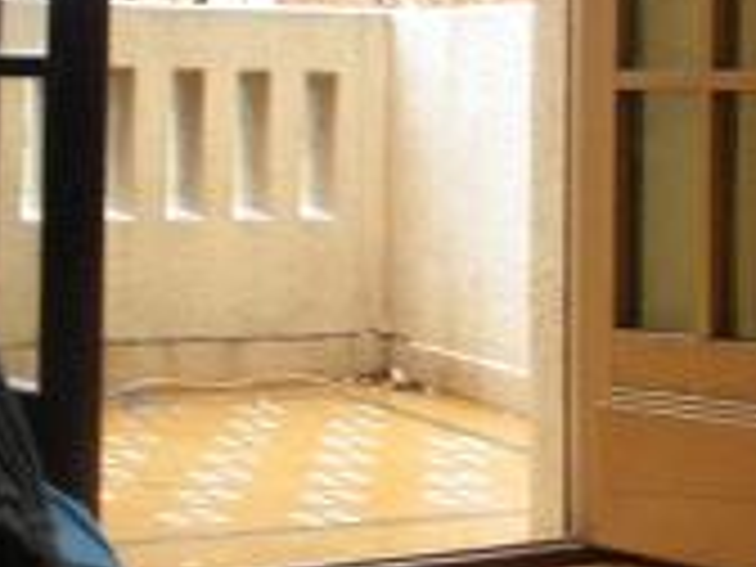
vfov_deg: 13.6
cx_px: 1066
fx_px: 2293
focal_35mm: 105
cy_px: -140
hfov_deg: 17.2
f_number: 3.5
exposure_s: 1/50
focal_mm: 6.3
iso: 500
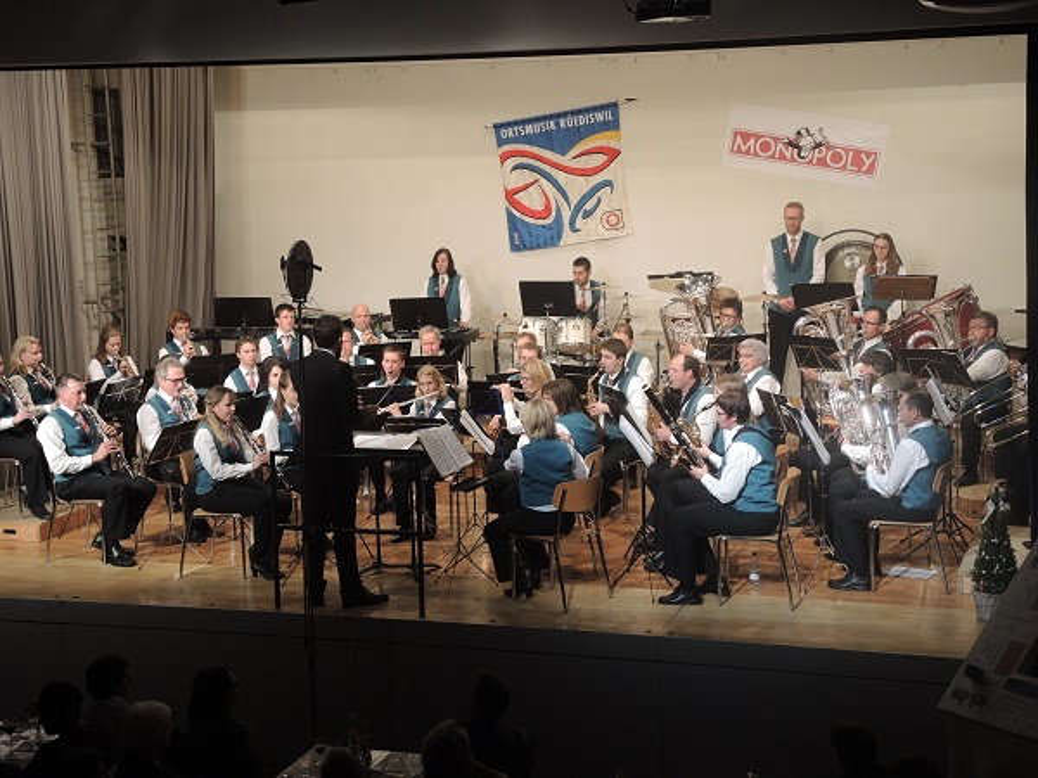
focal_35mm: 58
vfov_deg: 25.2
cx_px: 519
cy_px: 389
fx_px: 1739
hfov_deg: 33.2
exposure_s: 1/50
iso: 400
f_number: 2.8
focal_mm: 12.5
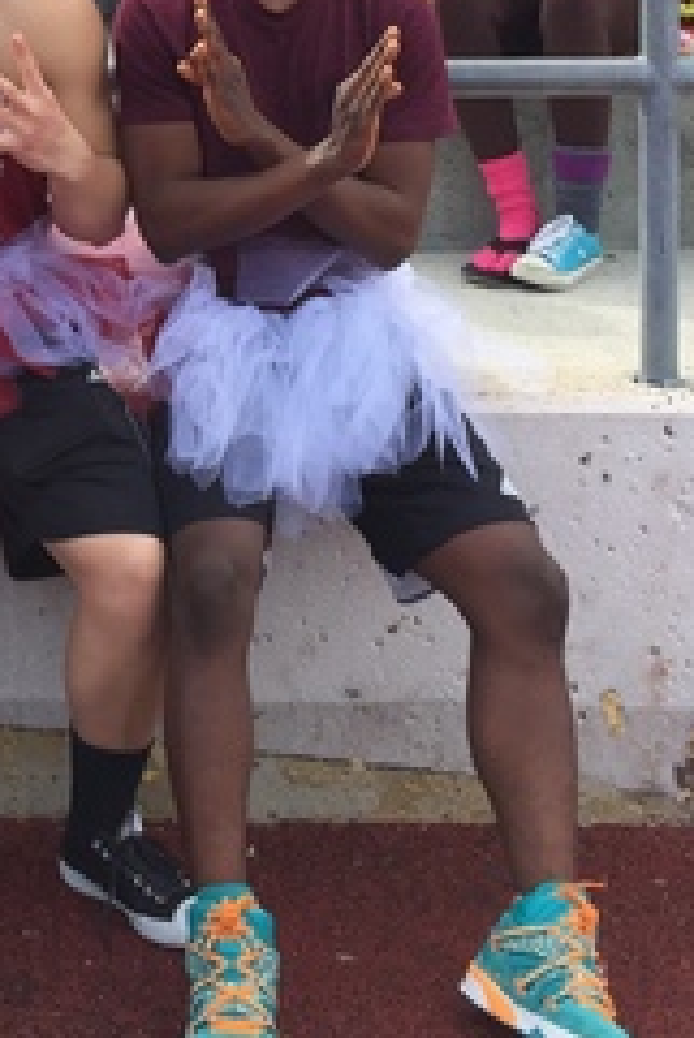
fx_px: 2599
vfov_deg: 22.0
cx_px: -121
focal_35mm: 90
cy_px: 73
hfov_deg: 14.7
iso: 32
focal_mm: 4.15
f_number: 2.2
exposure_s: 1/599
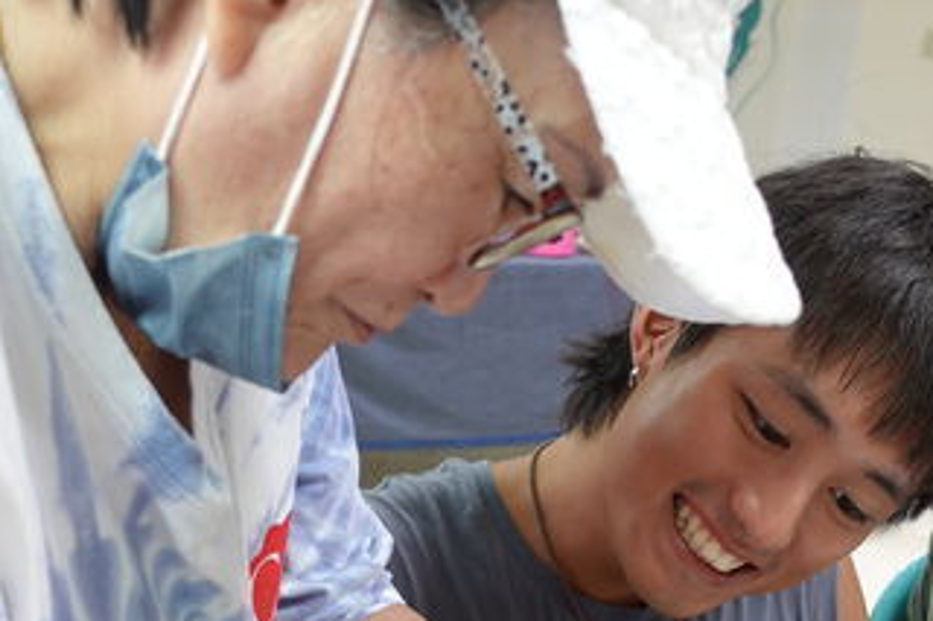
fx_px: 1166
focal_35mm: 45
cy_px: 534
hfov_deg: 43.6
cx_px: 475
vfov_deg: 28.9
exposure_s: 1/30
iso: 125
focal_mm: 9.4
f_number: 2
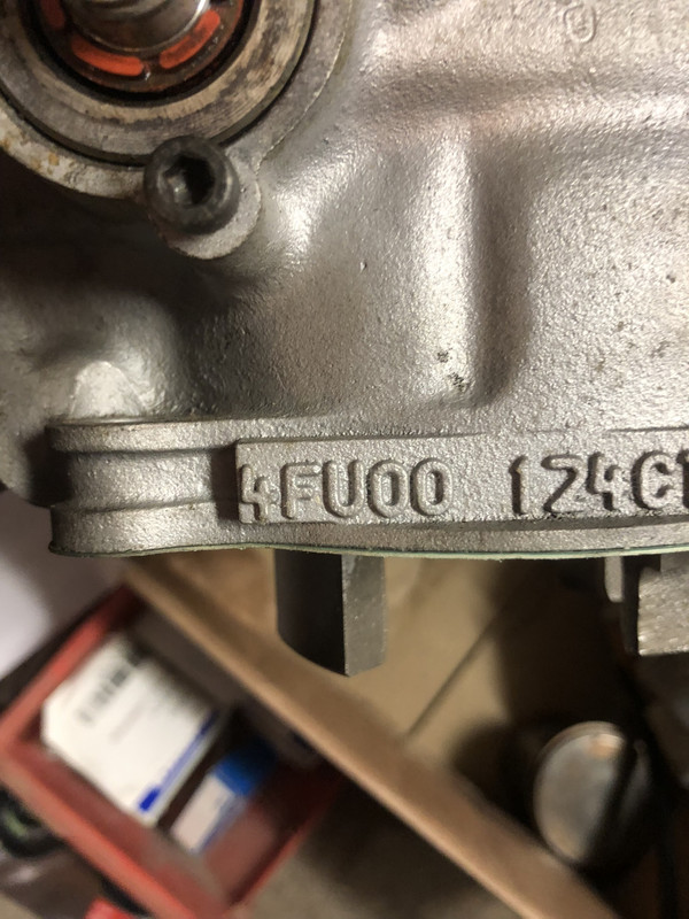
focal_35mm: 28
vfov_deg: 63.4
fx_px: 743
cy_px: 460
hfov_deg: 49.7
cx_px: 344
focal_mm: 4
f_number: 1.8
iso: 100
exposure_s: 1/17
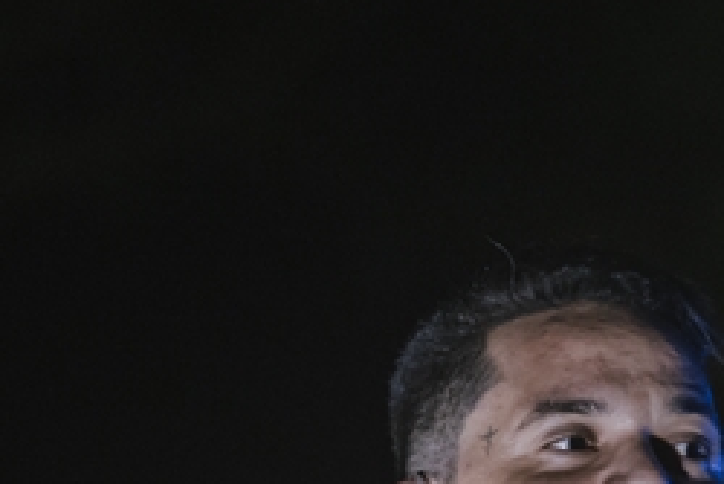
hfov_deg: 3.1
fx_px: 13421
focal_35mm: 667
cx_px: 517
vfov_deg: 2.1
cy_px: 614
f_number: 2.8
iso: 2000
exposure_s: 1/500
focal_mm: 150
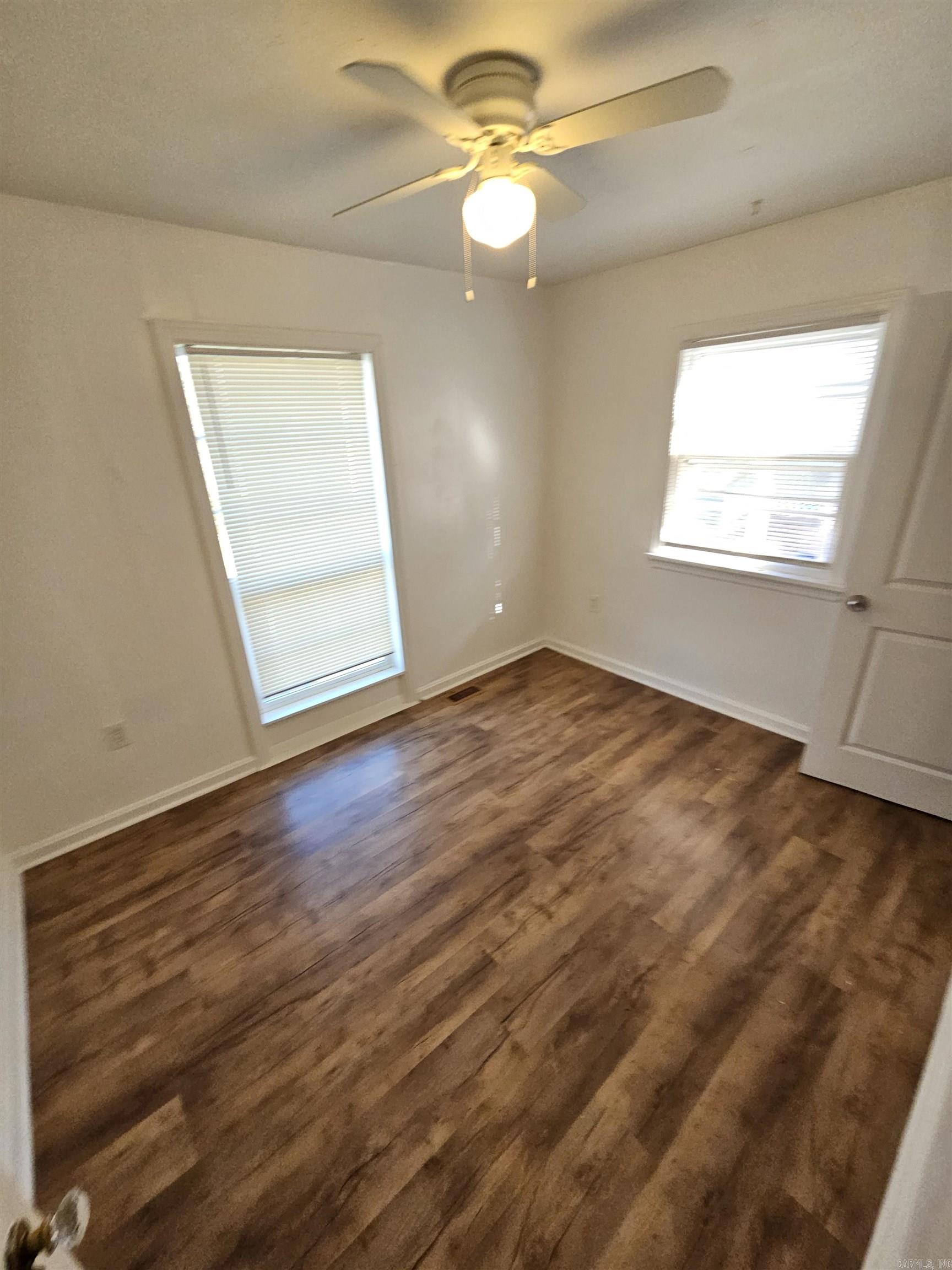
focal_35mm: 13
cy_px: 635
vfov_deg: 106.2
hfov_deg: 89.9
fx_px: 477
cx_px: 476
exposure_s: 1/77
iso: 160
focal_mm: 2.2
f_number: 2.2
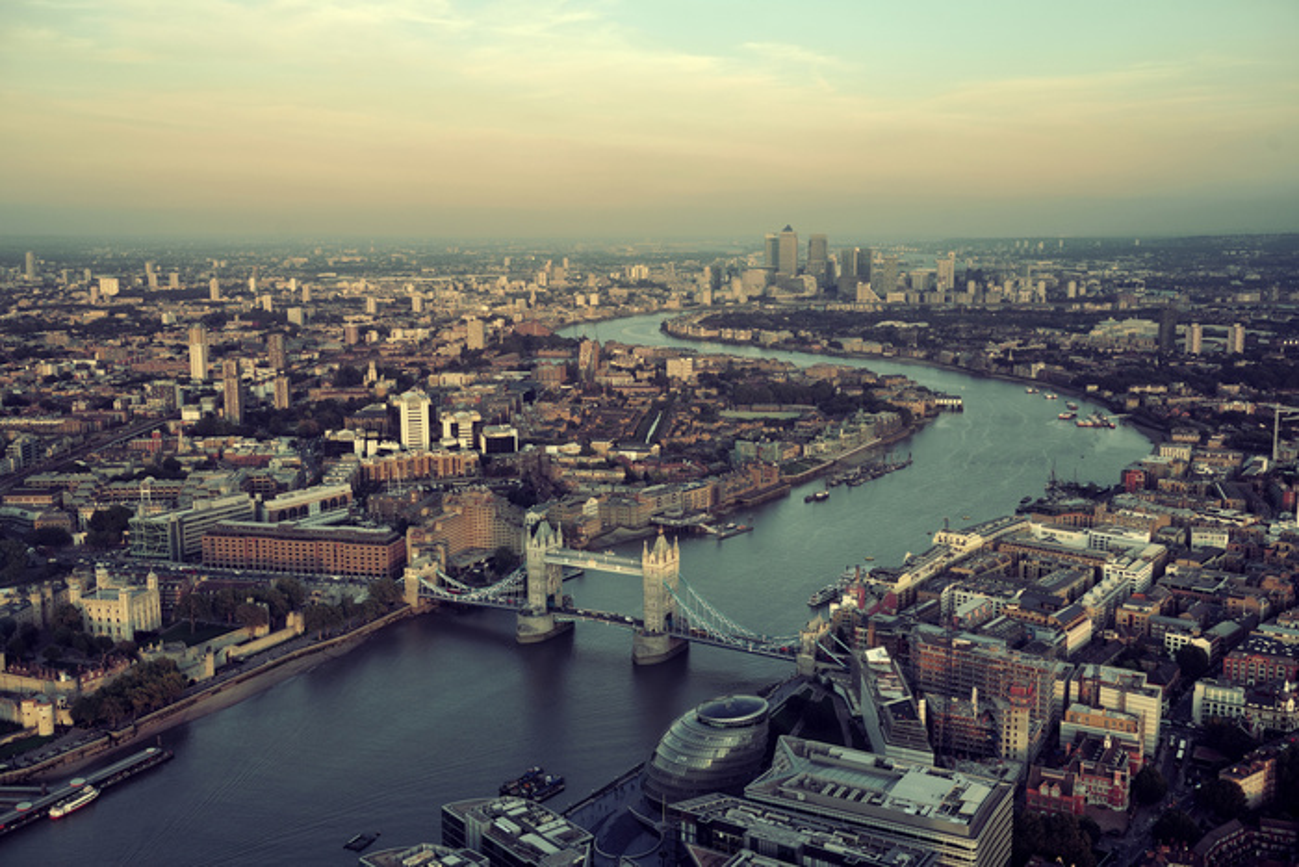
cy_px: 434
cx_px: 650
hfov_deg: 54.4
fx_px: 1263
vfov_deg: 37.9
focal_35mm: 35
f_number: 5.6
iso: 200
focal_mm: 35
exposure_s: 1/160
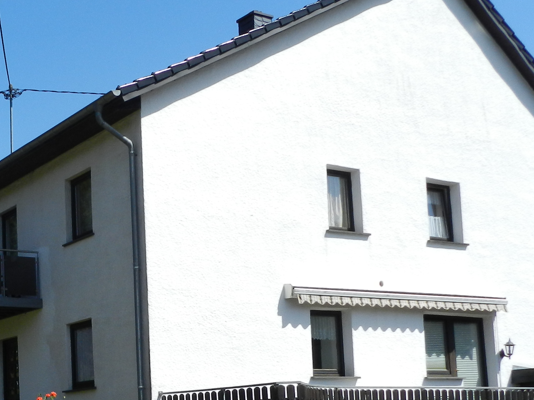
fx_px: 941
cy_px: 333
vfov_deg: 23.6
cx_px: 35
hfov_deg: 30.1
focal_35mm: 61
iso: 160
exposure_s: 1/1000
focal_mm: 5
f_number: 4.5
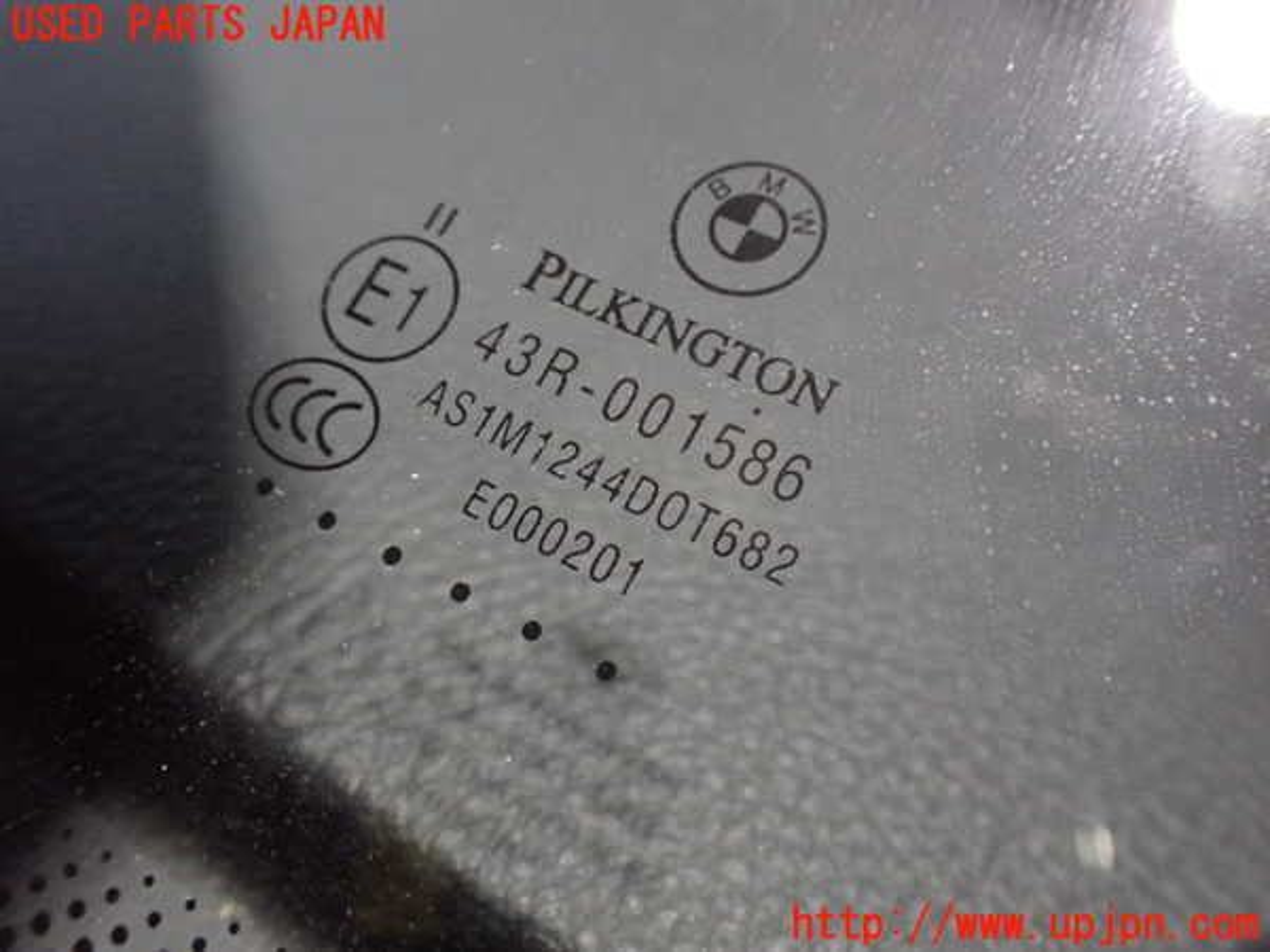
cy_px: 476
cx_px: 635
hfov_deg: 60.0
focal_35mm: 30
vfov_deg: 46.8
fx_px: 1101
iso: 800
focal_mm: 5.4
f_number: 2.3
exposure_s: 1/30
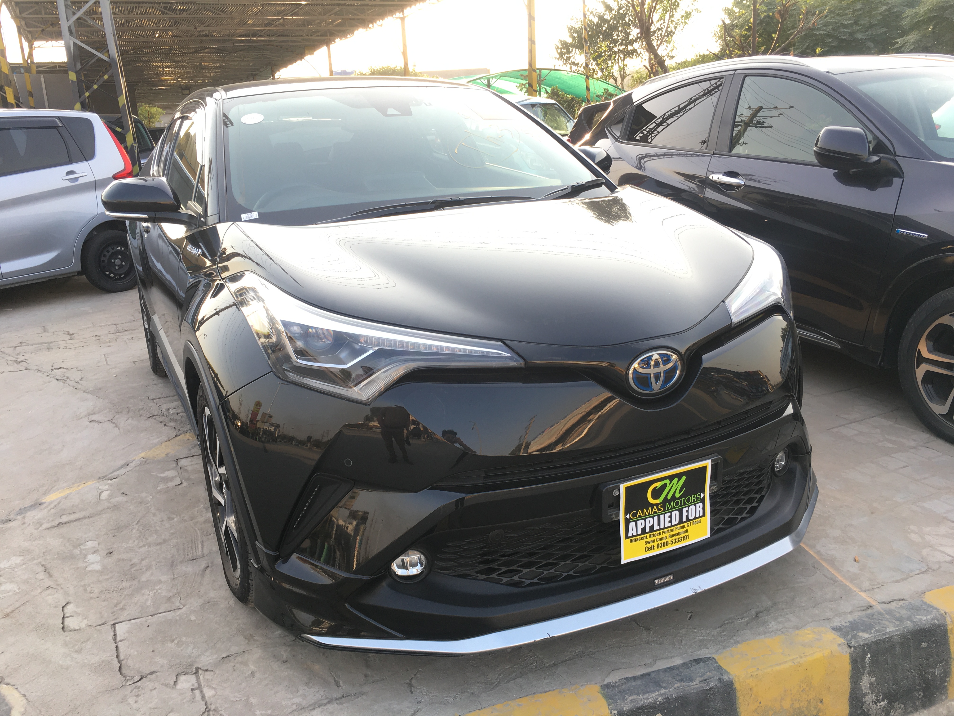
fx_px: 799
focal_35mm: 29
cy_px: 358
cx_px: 477
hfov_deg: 61.7
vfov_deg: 48.2
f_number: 2.2
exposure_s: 1/131
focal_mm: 4.15
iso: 25
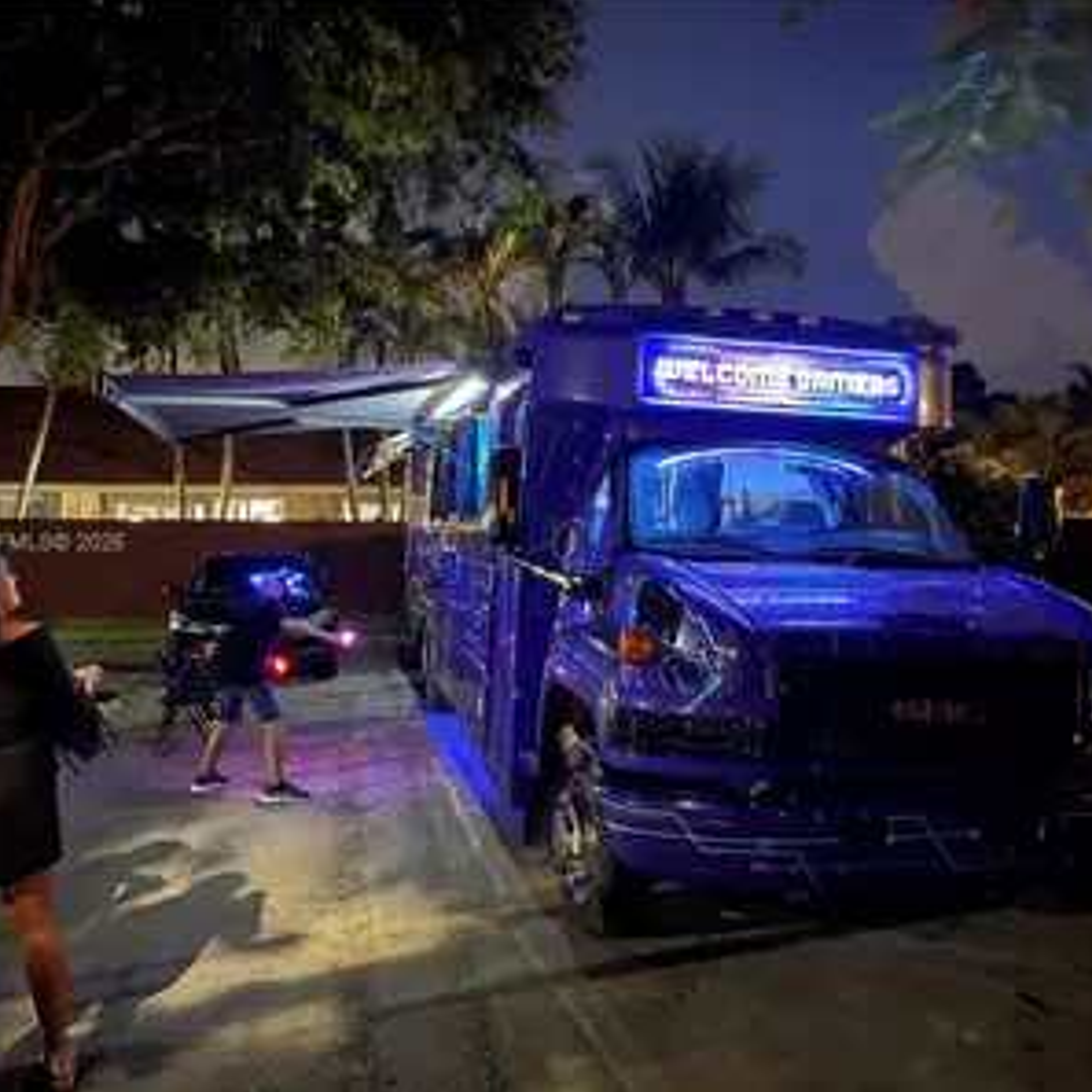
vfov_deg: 52.5
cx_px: 574
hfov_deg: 52.5
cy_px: 544
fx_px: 1106
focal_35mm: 31
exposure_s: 1/9
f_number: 1.6
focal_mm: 5.1
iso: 2500
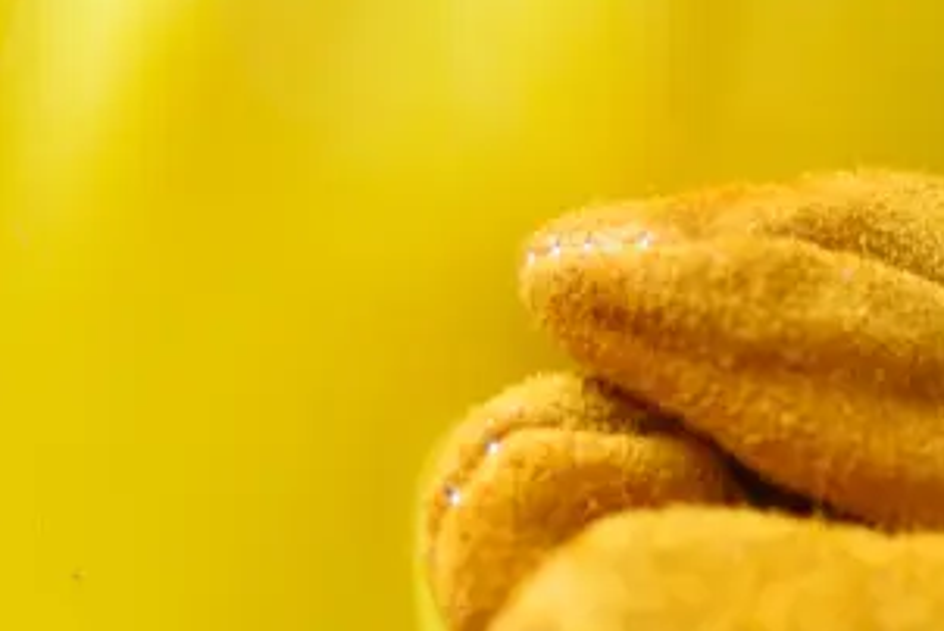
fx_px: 17533
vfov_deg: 2.1
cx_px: 1485
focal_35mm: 668
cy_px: 47
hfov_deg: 3.1
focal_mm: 105
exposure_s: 1/100
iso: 400
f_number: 4.5
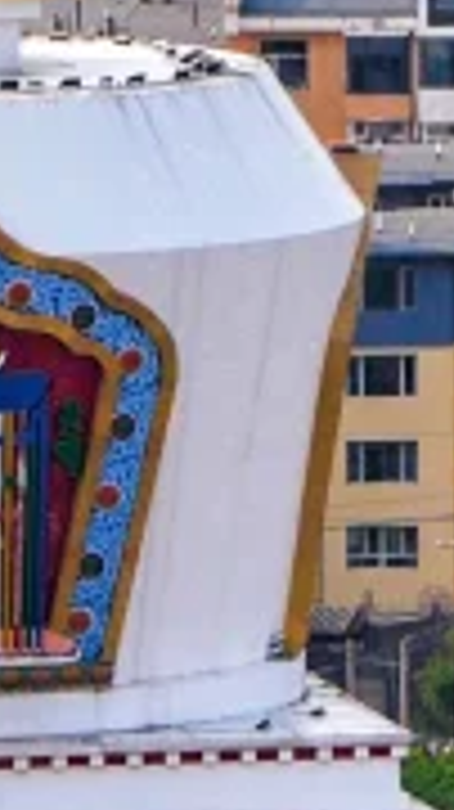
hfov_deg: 1.0
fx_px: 25794
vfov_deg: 1.8
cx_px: -391
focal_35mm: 1203
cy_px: 882
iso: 200
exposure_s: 1/500
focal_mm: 69
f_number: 6.3
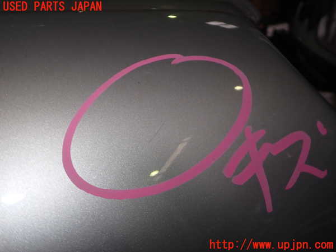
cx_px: 168
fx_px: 291
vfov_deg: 46.8
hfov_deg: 60.0
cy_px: 126
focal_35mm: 30
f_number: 6.3
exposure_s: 1/30
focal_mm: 5.4
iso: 100
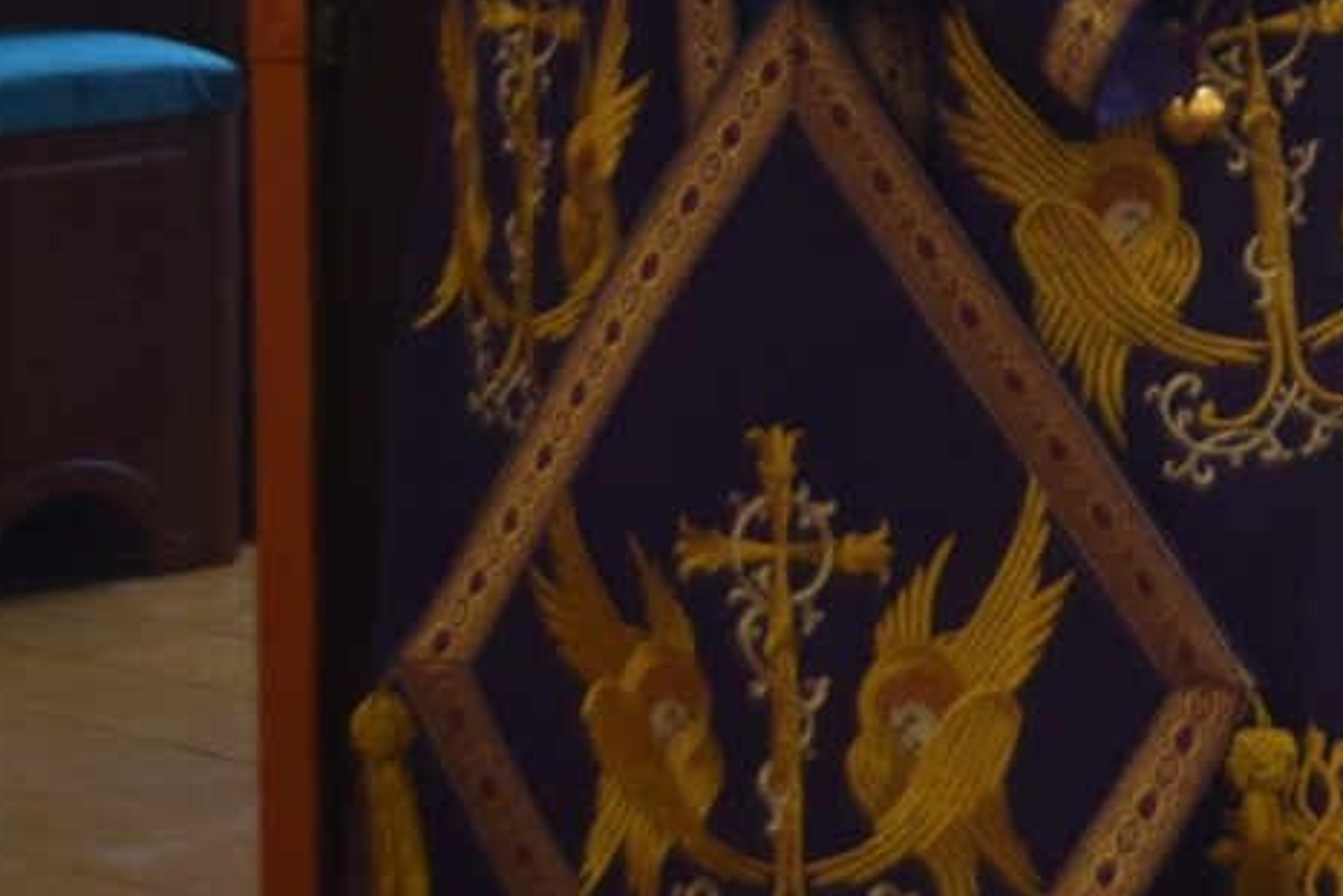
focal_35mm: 191
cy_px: -961
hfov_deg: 9.9
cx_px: 2723
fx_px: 7135
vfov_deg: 6.9
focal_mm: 29
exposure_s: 1/60
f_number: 4.5
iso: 1000
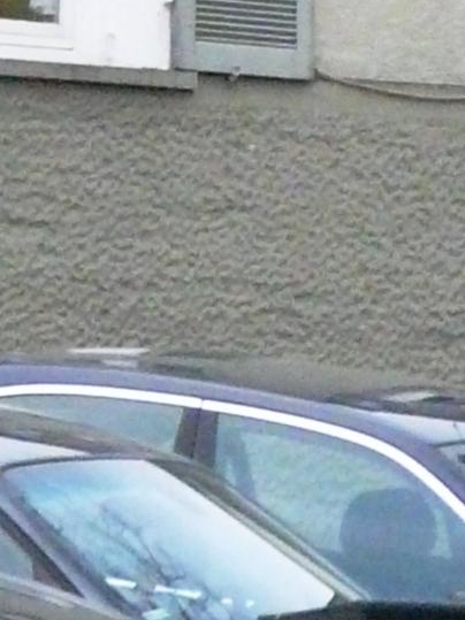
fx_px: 14209
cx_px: 1289
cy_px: -347
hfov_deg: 1.9
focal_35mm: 793
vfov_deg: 2.5
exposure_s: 1/250
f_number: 3.6
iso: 500
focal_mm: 21.6
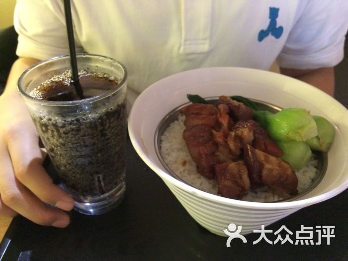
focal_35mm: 29
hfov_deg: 61.7
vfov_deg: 48.2
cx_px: 174
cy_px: 130
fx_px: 292
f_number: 2.2
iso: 640
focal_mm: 4.15
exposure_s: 1/17
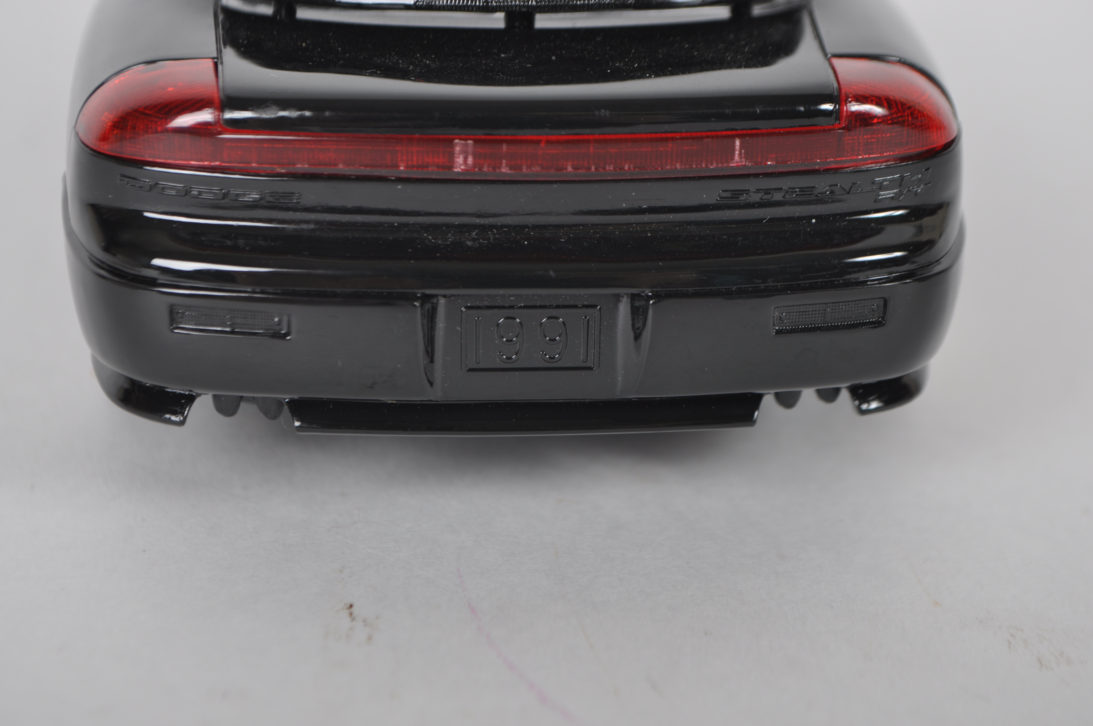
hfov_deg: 24.6
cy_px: 363
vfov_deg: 16.5
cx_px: 546
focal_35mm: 82
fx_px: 2502
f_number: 9
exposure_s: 1/125
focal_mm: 55
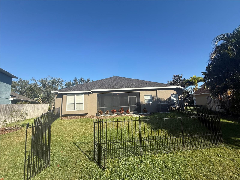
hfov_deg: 102.1
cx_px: 120
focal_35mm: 14
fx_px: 97
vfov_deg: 85.7
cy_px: 90
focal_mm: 2.22
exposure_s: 1/1613
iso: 50
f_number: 2.2
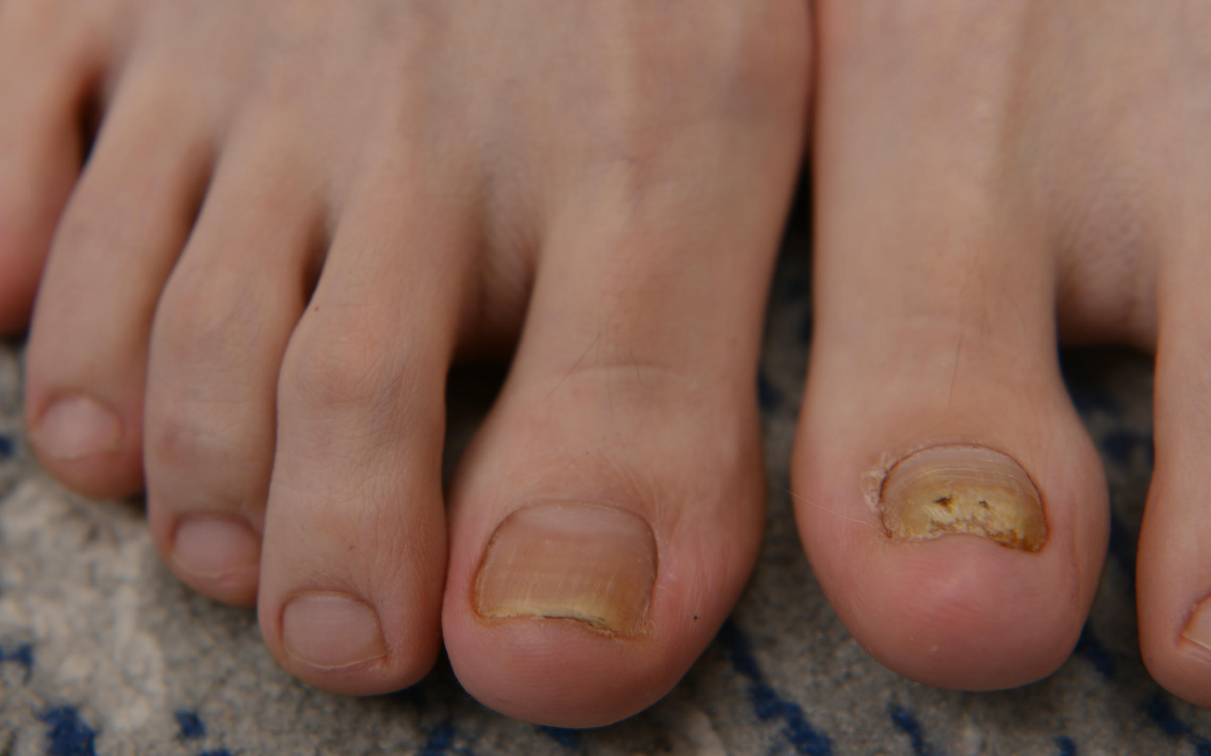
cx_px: 558
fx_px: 2508
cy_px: 254
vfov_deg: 17.1
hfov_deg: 27.1
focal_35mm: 76
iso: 100
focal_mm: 46
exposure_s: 1/100
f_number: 4.5
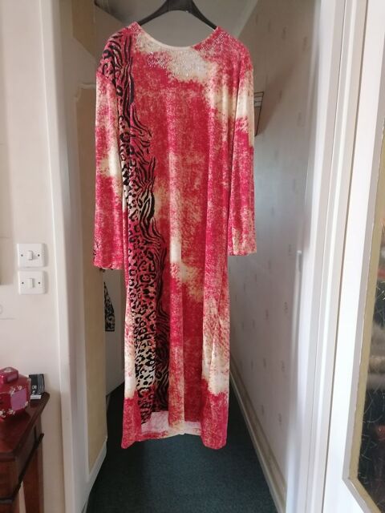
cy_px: 256
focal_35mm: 27
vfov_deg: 65.3
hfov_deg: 51.4
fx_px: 400
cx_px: 192
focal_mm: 4.75
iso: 640
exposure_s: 1/16.7
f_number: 1.8
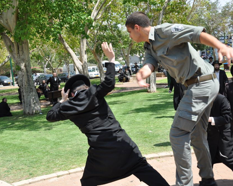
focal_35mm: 55
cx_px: 122
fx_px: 379
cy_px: 93
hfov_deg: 34.2
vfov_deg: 27.6
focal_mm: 32
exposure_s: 1/250
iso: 200
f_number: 8
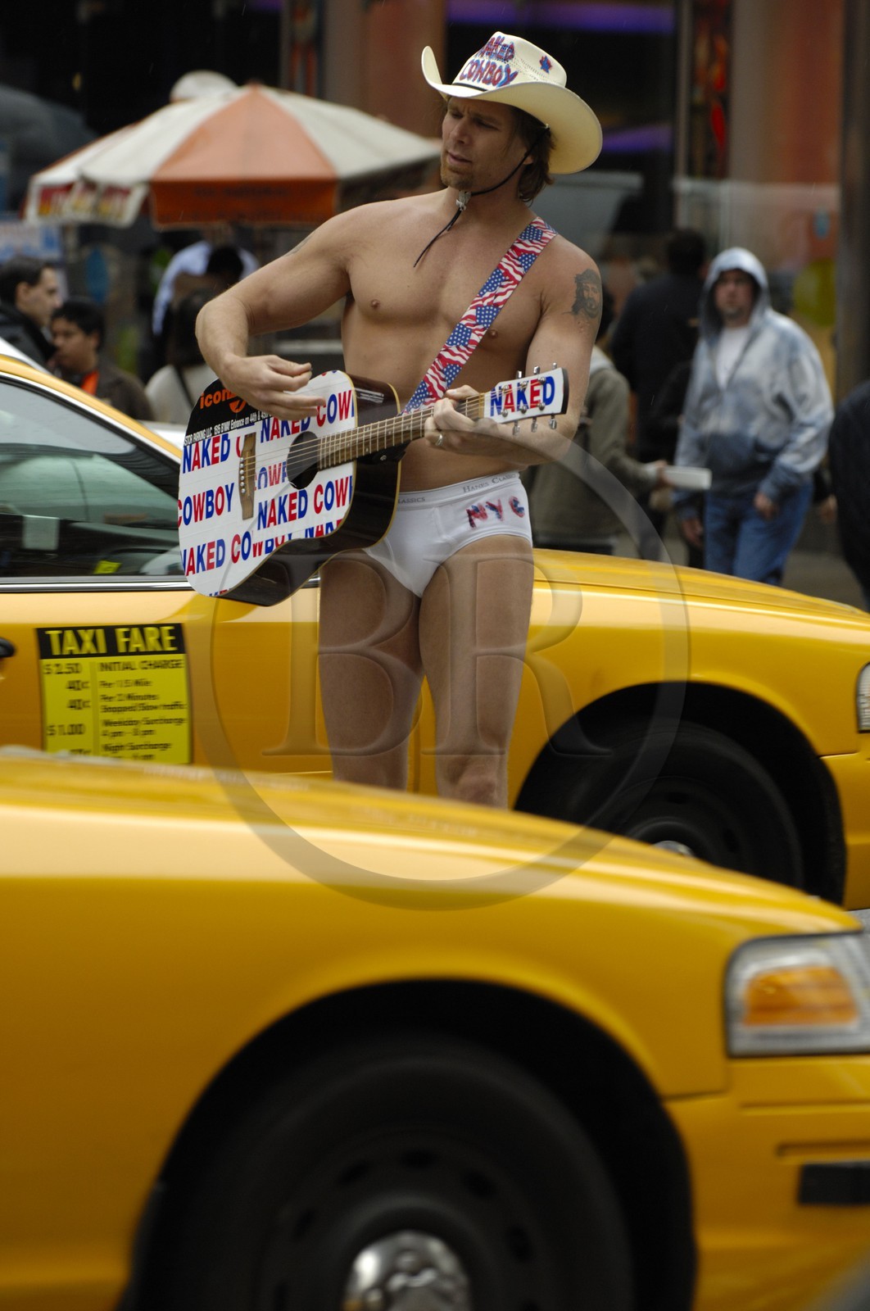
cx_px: 435
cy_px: 656
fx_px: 9271
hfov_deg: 5.4
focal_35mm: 255
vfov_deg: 8.1
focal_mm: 170
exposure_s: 1/320
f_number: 5
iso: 200
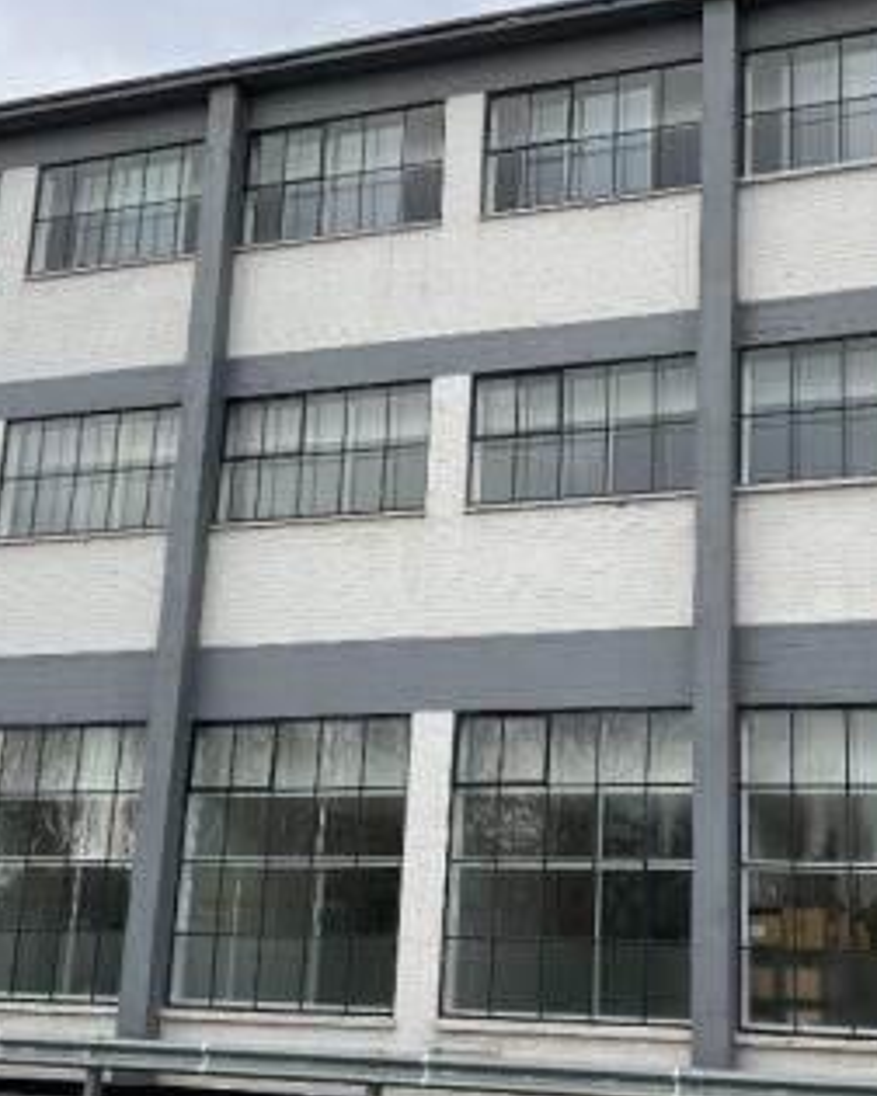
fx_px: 1525
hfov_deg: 31.8
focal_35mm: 47
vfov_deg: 39.5
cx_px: 604
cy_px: 555
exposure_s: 1/1000
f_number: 1.5
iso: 50
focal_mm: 5.7
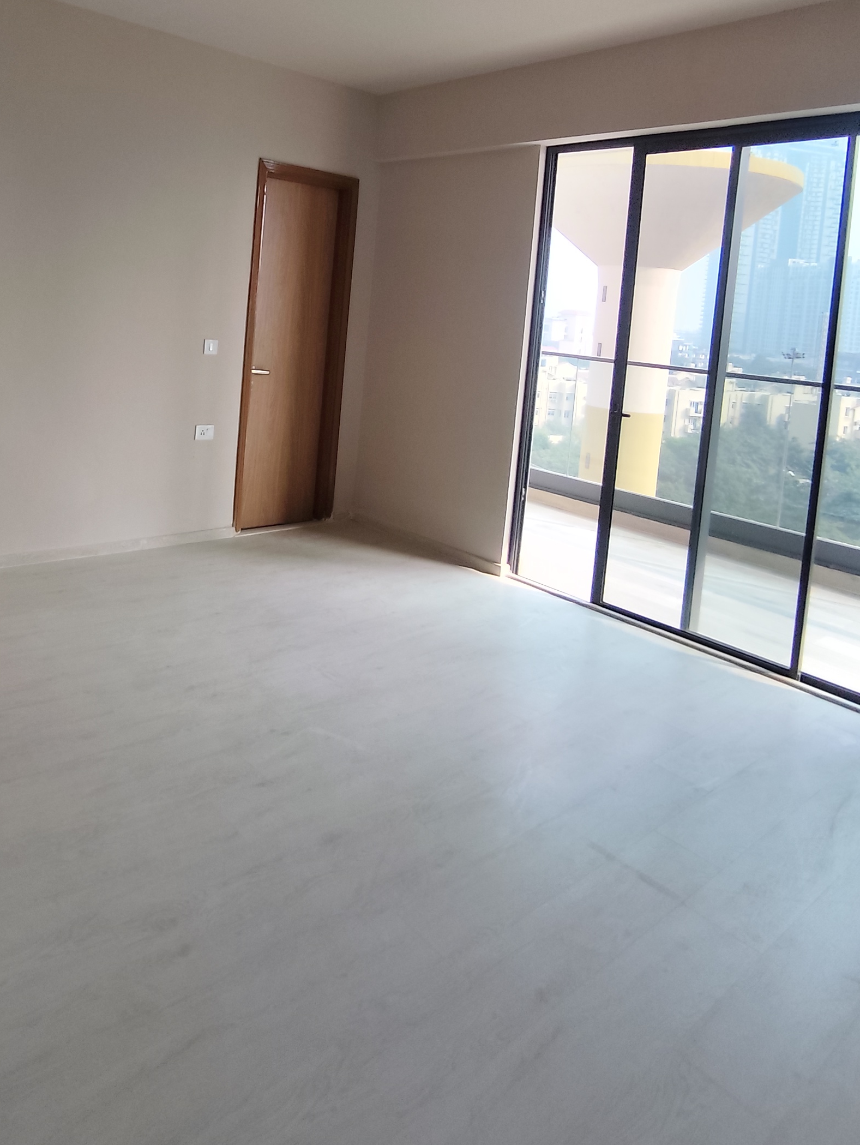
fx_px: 827
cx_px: 298
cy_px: 349
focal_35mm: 25
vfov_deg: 66.7
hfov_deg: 54.0
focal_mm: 1.65
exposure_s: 1/324
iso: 50
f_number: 2.2
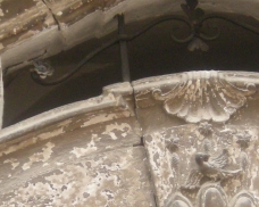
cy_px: 171
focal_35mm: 178
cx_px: 110
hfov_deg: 10.9
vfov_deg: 8.7
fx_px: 1363
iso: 264
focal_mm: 8.8
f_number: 3.8
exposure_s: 1/56
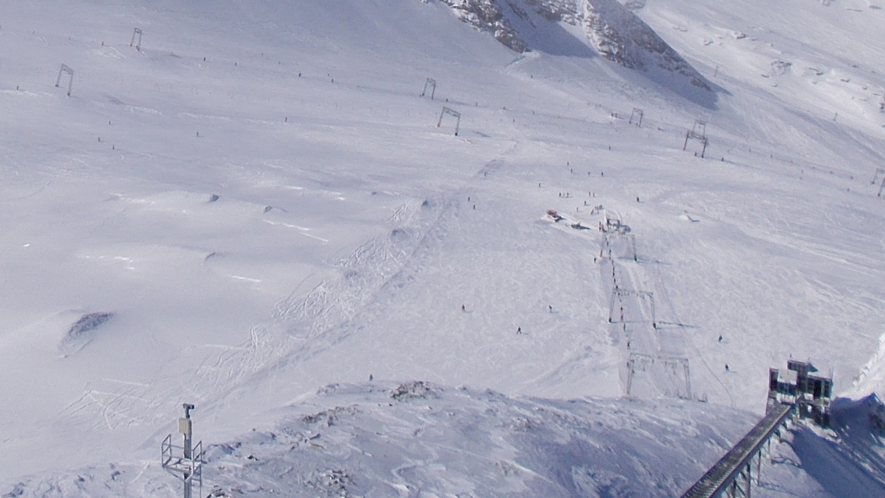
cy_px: -160
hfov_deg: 32.0
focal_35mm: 64
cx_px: 176
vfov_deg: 17.6
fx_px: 1502
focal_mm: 4.6
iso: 80
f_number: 8
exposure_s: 1/640
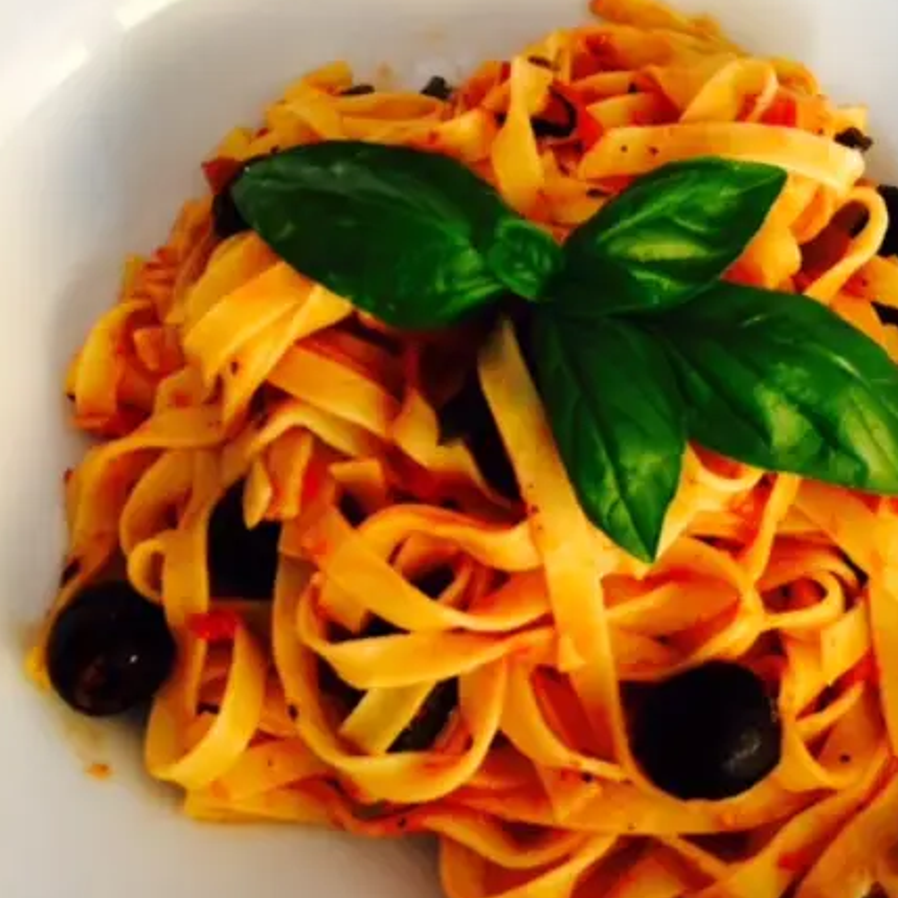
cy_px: 429
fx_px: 1262
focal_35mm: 43
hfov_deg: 39.0
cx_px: 548
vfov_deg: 39.2
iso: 200
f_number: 2.2
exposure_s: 1/30
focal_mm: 4.15
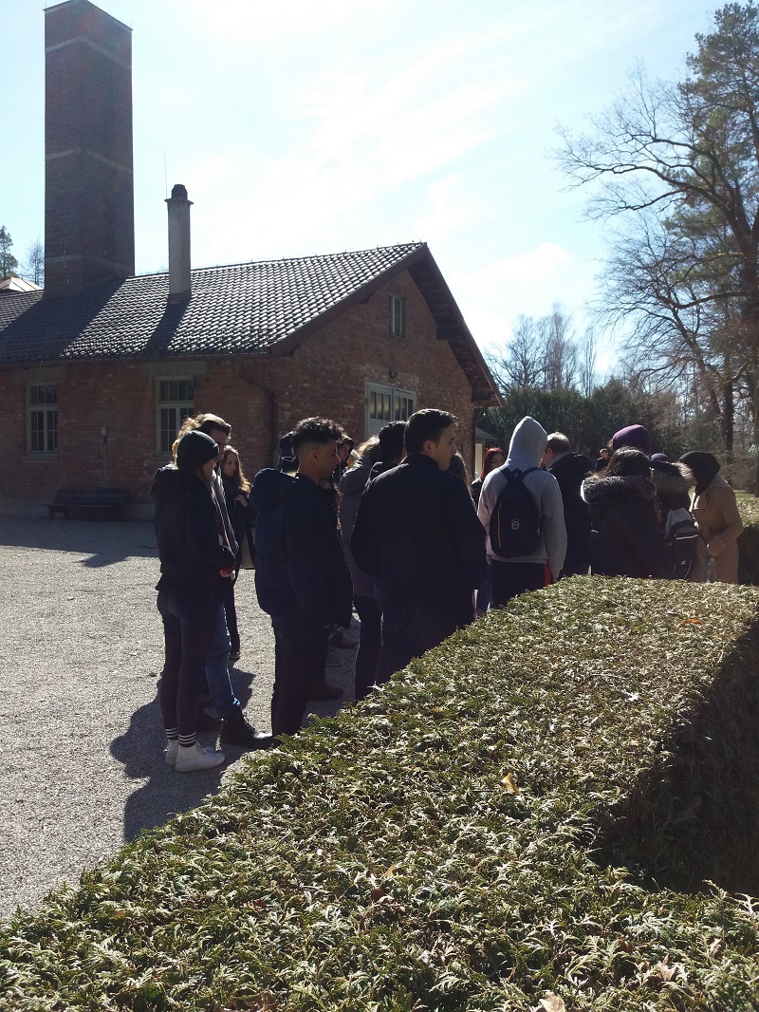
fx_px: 818
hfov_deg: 49.8
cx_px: 380
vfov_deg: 63.4
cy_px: 506
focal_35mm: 28
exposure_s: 1/1052
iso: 64
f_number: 1.9
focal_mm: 3.7
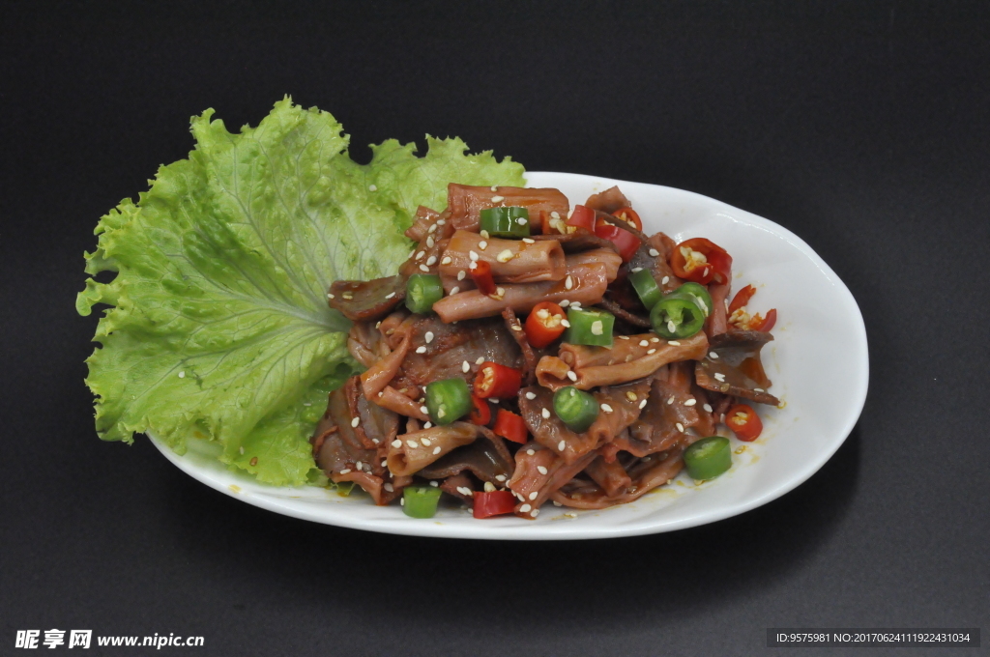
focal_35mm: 78
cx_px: 495
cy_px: 328
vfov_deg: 17.4
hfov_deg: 26.0
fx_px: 2142
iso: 3200
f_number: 16
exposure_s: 1/750
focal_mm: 52
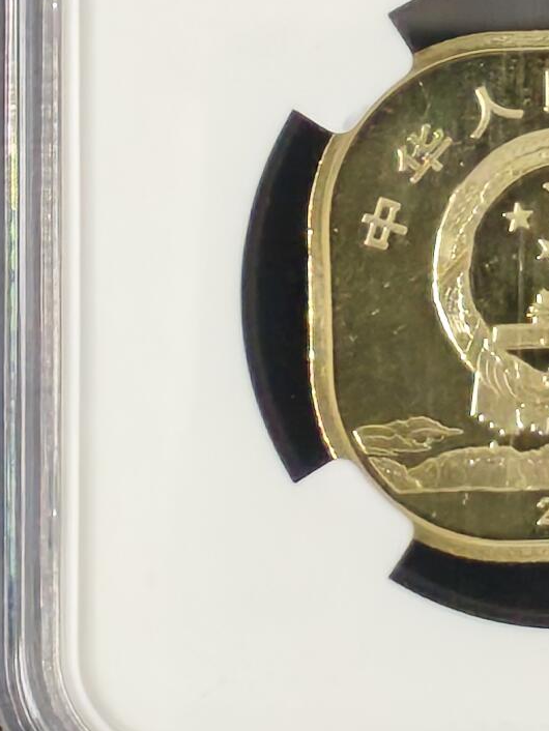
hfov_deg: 4.8
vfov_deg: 6.3
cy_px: 0
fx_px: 6573
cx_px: 593
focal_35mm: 311
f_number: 1.5
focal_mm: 4.94
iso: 160
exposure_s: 1/102
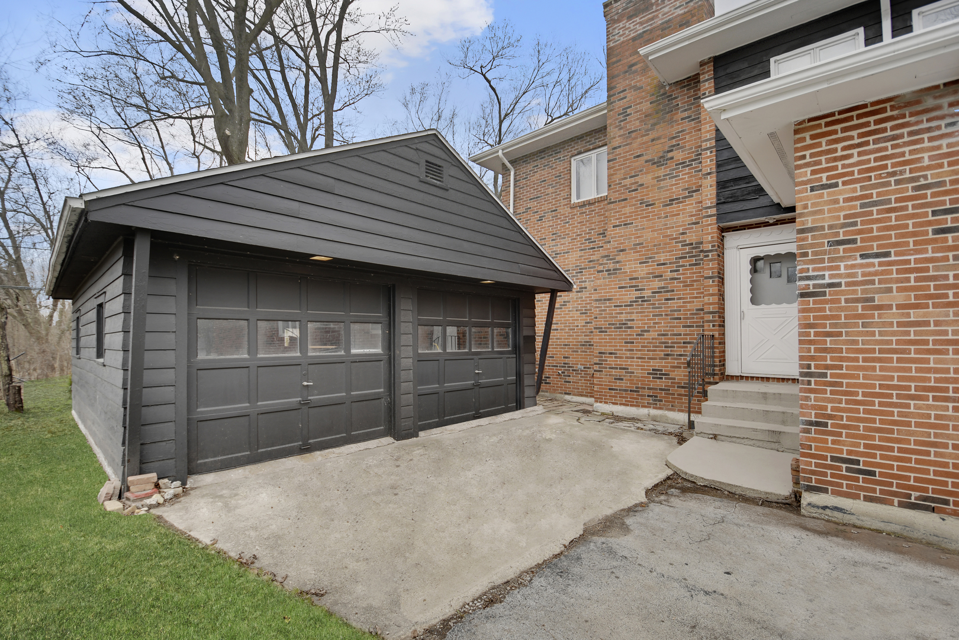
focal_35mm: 15
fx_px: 400
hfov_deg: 100.4
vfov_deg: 77.3
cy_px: 320
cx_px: 480
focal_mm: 10
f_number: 3.5
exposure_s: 1/8000
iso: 200
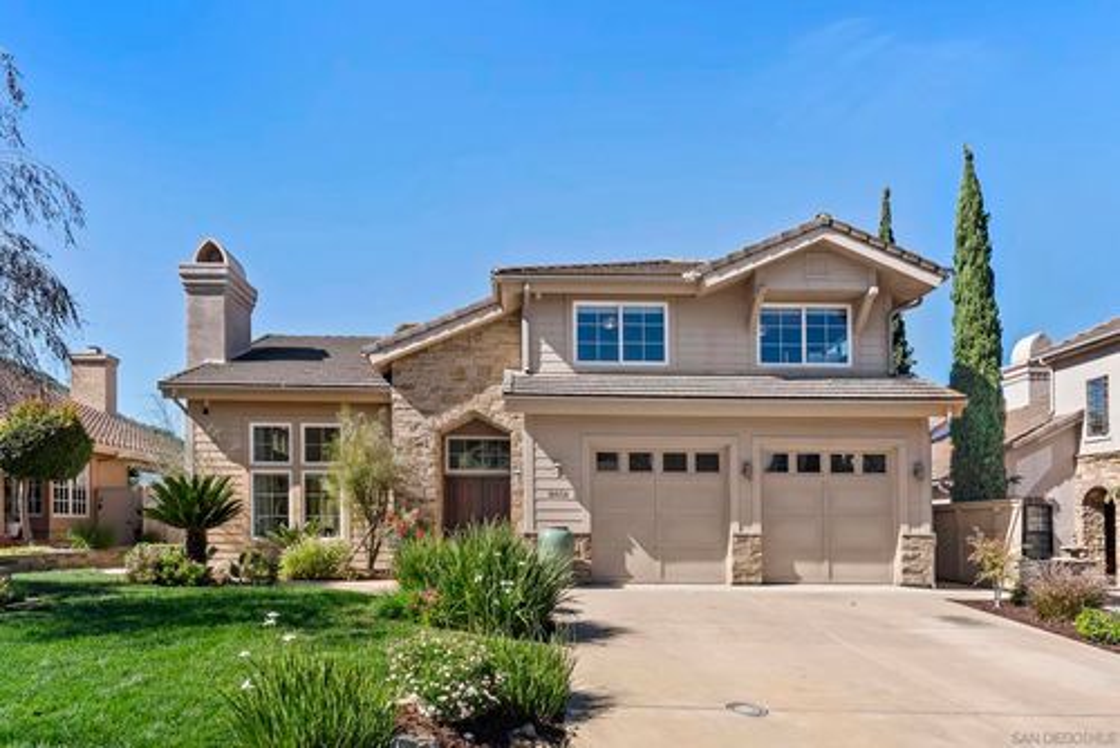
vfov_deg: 57.3
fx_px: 685
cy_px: 374
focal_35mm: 22
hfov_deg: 78.5
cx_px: 560
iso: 500
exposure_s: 1/500
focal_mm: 22
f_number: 8
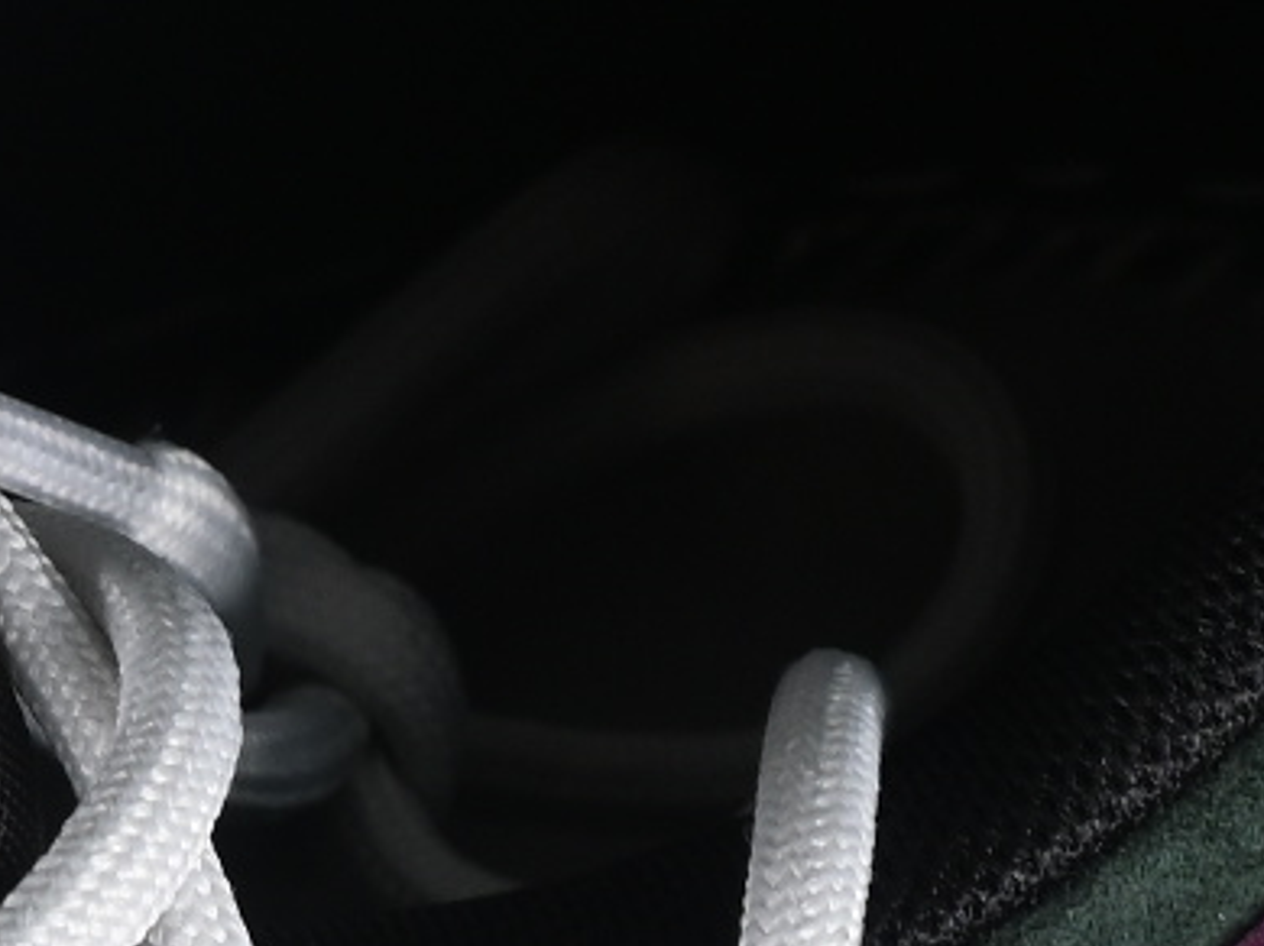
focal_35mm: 515
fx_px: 18794
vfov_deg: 2.9
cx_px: -1565
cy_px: -55
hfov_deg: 3.8
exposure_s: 1/80
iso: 160
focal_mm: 50
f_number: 6.3
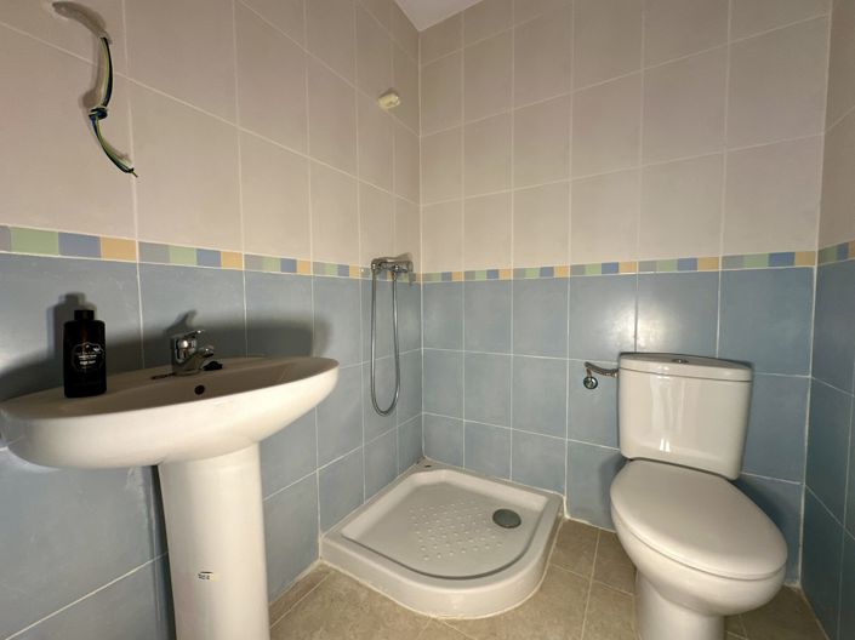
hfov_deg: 102.1
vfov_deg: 85.6
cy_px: 320
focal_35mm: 14
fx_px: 346
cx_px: 428
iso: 160
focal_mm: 2.22
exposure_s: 1/60
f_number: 2.2
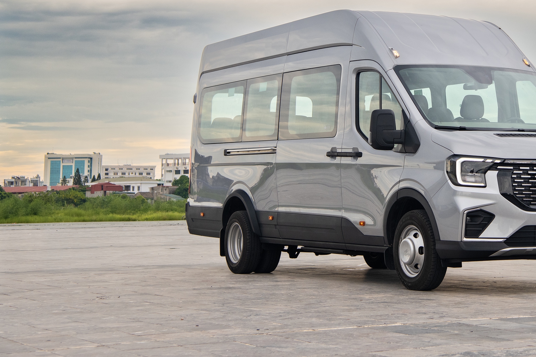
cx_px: 468
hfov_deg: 23.6
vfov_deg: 16.2
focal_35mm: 84
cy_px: 76
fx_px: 1250
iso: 500
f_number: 5.6
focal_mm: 48
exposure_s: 1/160
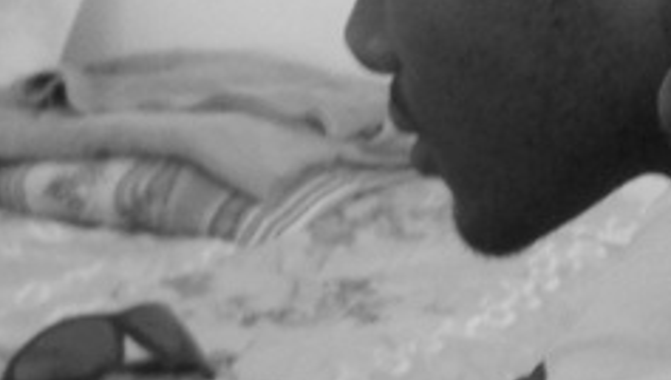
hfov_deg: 16.2
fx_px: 2351
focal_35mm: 132
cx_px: 508
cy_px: -186
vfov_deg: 9.0
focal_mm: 6
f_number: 2.7
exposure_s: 1/23
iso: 160
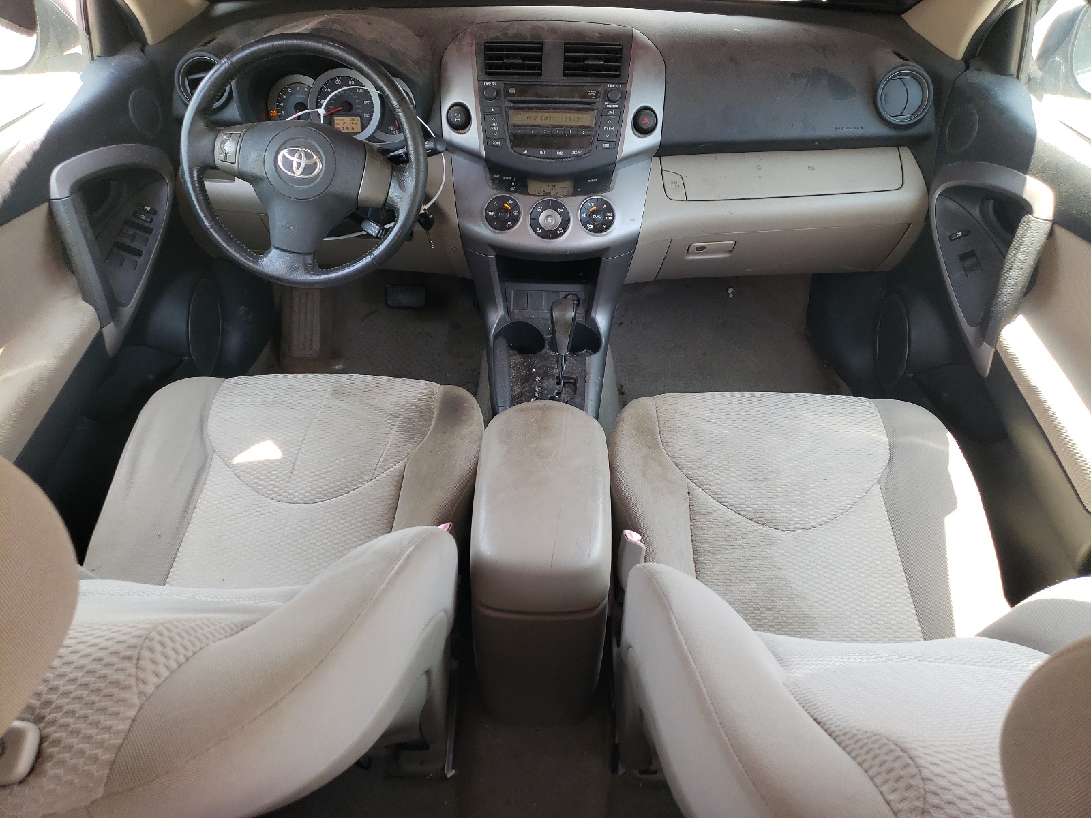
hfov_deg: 67.3
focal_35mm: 26
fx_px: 819
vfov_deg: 53.1
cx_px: 546
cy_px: 409
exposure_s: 1/120
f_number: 1.5
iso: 53
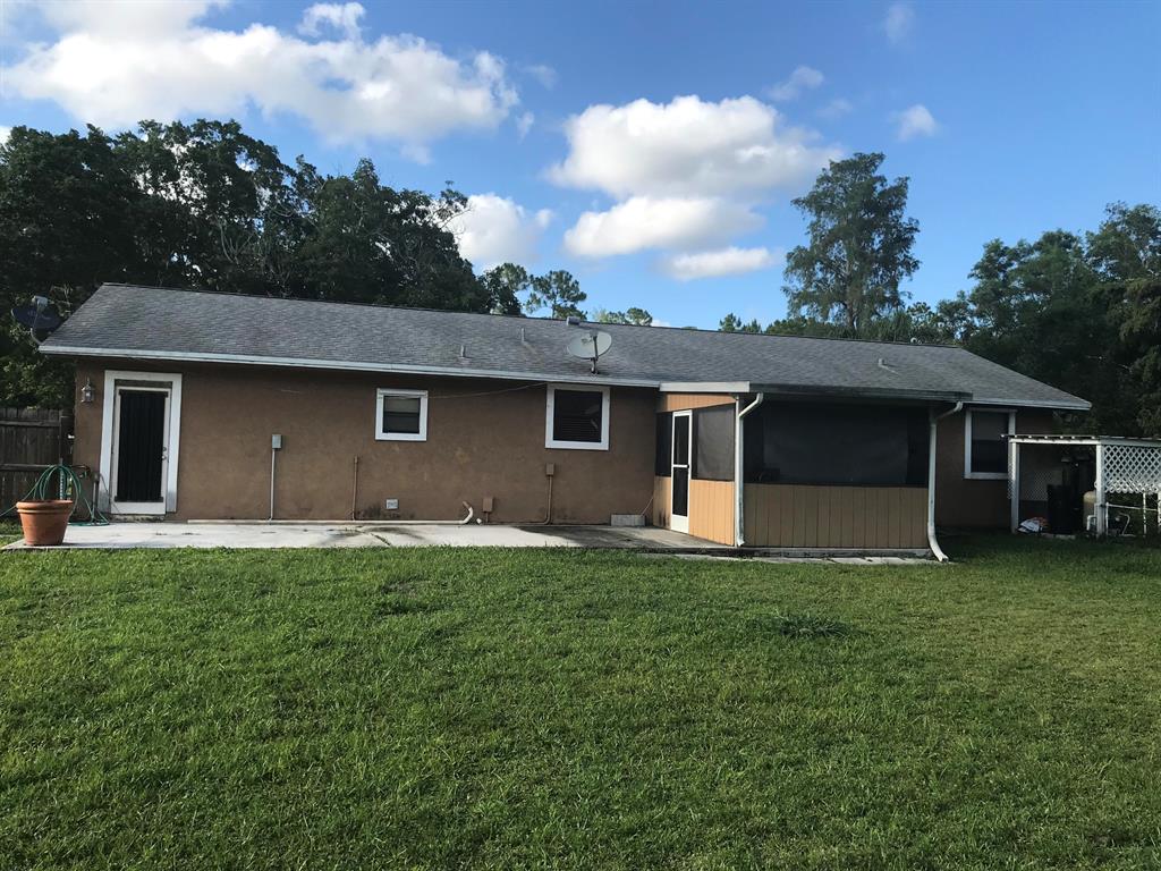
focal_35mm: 28
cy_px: 436
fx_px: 939
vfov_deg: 49.7
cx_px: 580
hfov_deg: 63.4
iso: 20
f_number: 1.8
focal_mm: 3.99
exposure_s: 1/1294
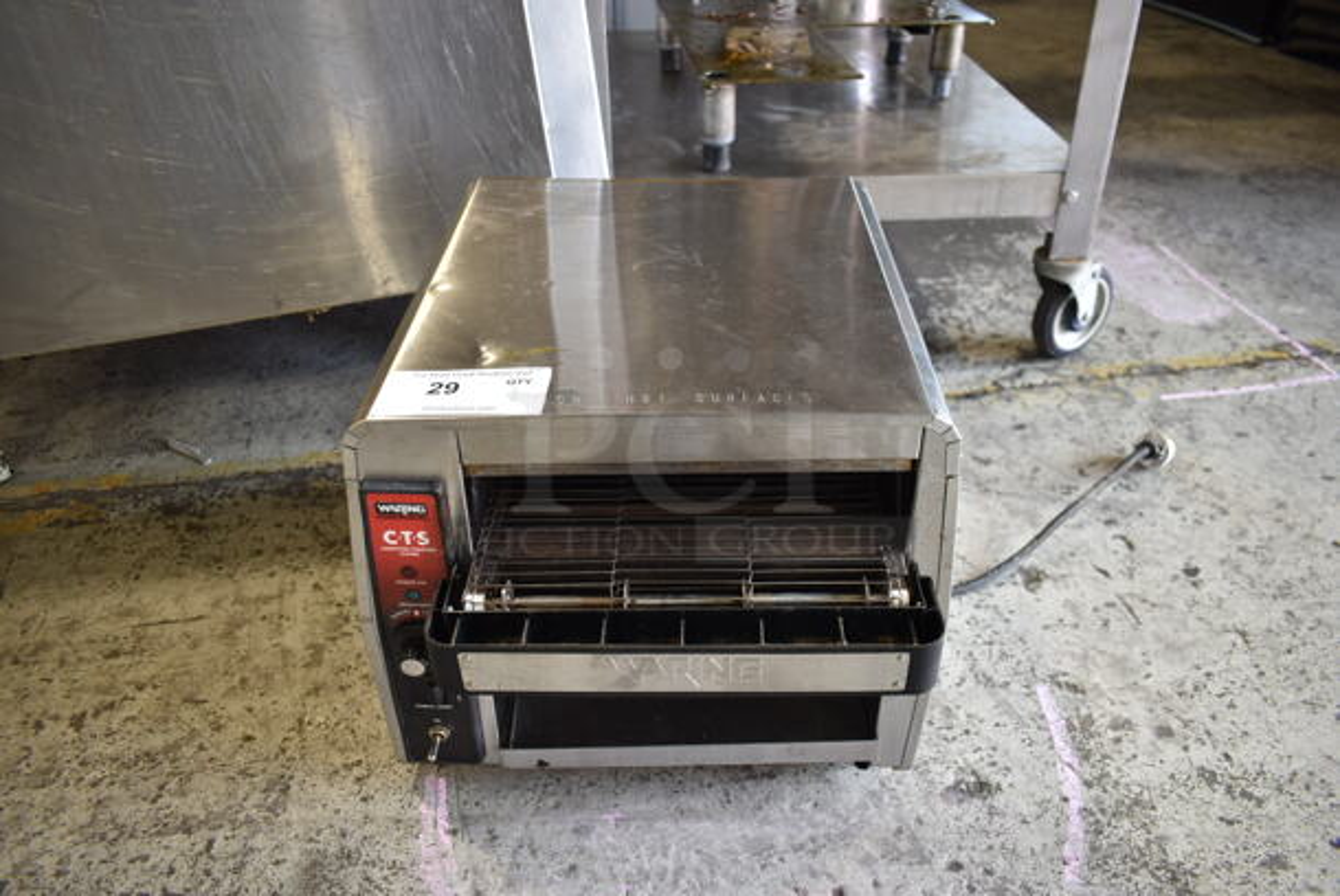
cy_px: 448
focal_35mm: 27
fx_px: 1006
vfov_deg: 48.0
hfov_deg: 67.3
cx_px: 670
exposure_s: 1/30
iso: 280
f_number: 3.5
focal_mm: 18
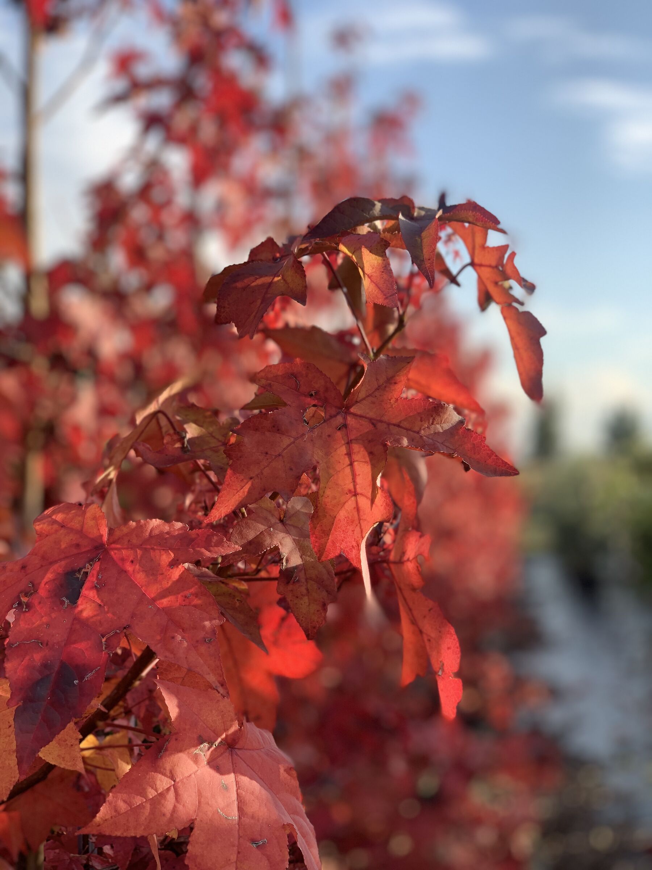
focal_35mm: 52
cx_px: 326
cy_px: 435
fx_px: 1306
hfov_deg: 28.0
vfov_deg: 36.8
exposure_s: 1/135
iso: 16
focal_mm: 6
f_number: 2.4
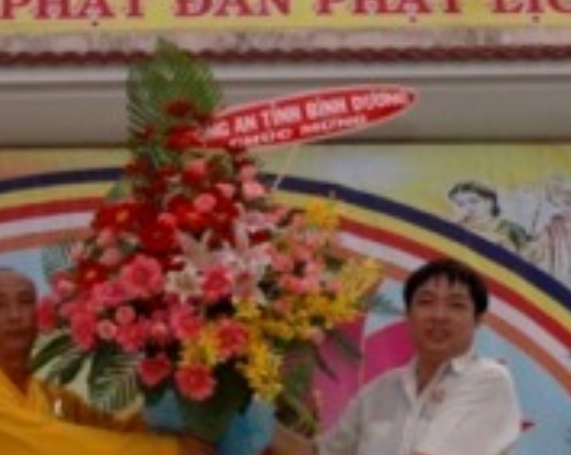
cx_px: 135
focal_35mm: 89
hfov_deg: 21.3
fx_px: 1505
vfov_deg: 17.2
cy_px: 294
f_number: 8
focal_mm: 25
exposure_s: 1/250
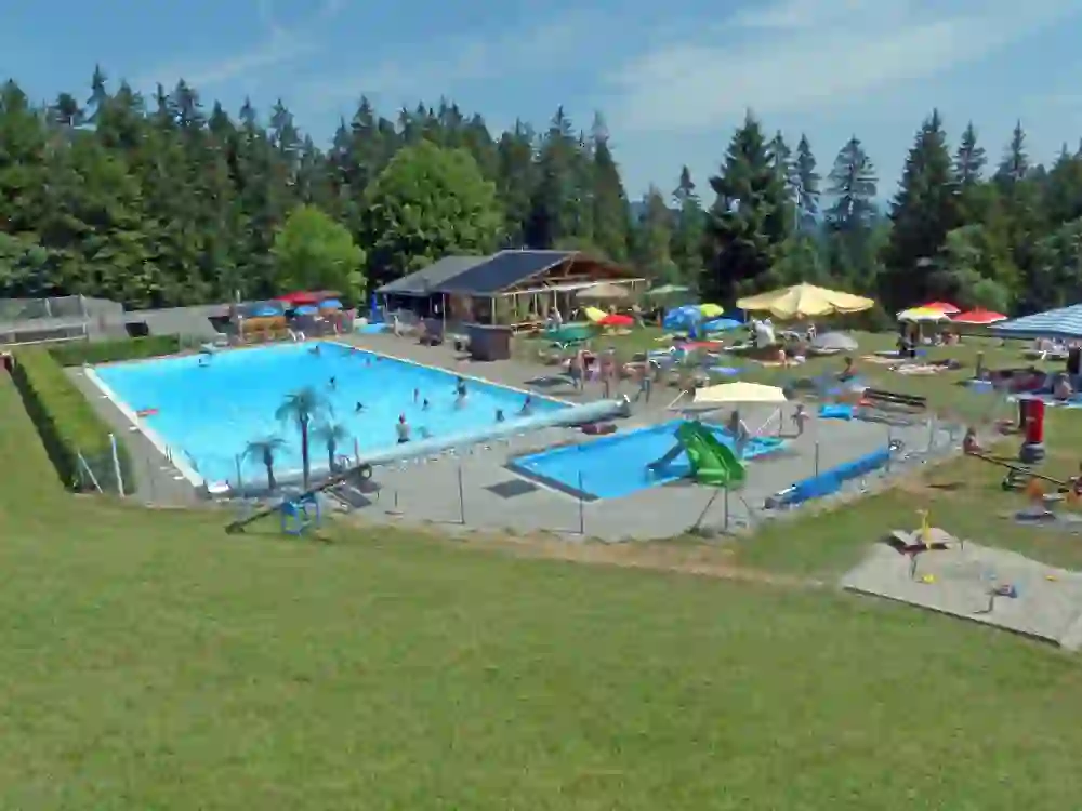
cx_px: 541
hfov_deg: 69.4
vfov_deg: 54.9
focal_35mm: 25
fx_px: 781
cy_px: 406
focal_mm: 4.5
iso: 400
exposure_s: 1/1300
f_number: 7.1
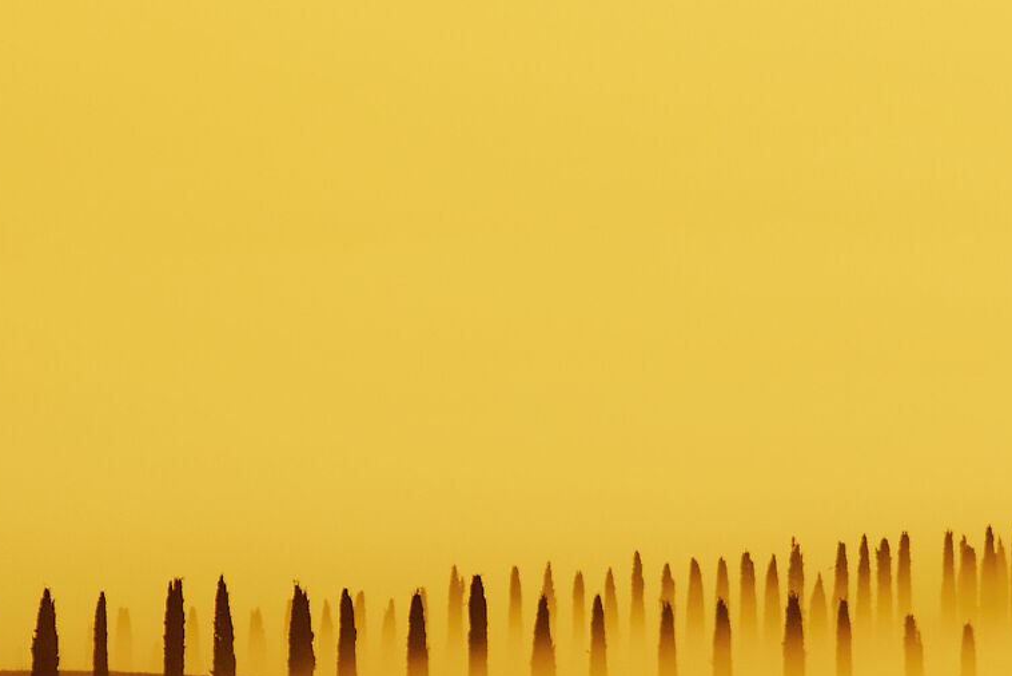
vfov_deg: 2.2
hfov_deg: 3.3
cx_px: 899
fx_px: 17800
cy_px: 875
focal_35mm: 633
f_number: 8
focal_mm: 200
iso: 200
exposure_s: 1/40
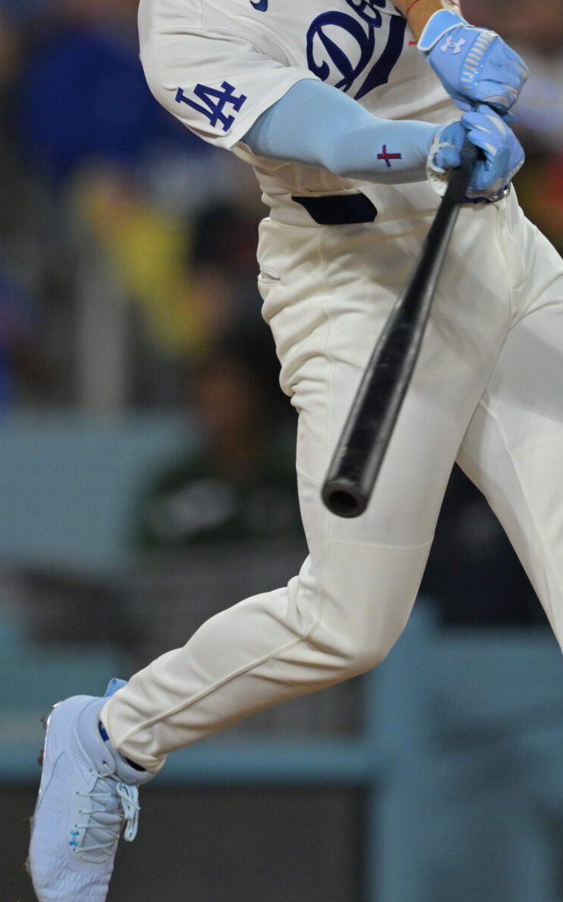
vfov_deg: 2.4
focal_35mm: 872
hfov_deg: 1.5
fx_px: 21410
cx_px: 496
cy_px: 312
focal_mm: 400
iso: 1250
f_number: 2.8
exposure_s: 1/3200
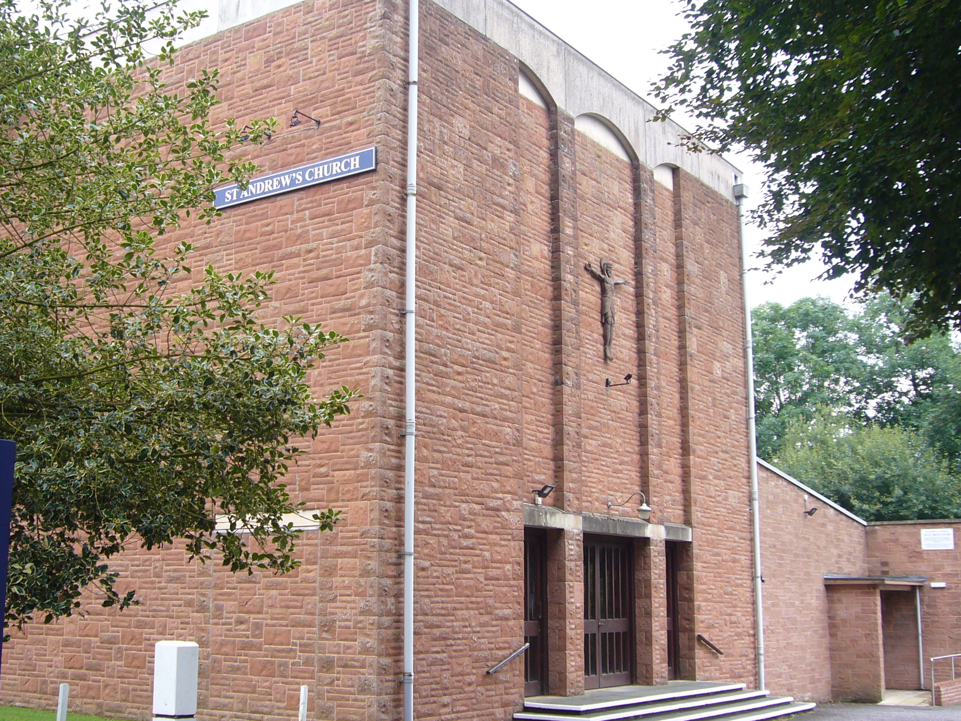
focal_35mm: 45
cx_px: 401
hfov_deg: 41.9
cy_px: 363
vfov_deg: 32.2
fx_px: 1249
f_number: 2.9
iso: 80
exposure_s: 1/100
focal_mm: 5.2
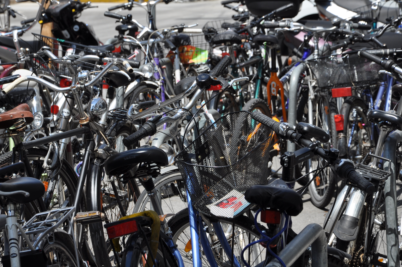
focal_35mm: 181
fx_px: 2014
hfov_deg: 11.4
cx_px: 176
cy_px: 123
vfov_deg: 7.6
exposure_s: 1/320
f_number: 9
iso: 200
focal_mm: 105
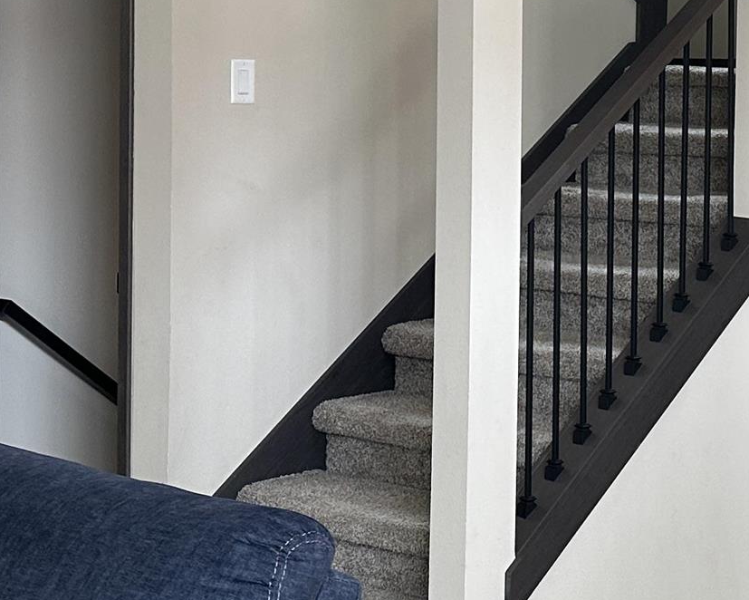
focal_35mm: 87
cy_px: 161
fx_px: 1929
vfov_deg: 17.6
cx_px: 837
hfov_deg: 20.8
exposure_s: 1/120
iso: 160
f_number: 1.78
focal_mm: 6.86
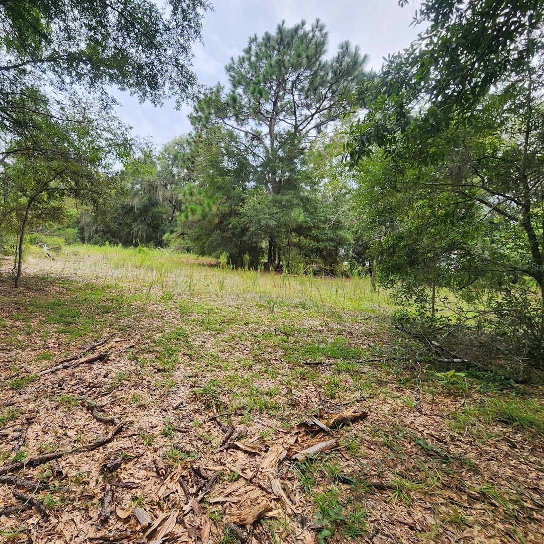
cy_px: 267
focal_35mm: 16
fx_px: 284
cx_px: 197
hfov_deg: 85.4
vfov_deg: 87.4
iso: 50
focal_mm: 2.2
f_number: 2.2
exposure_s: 1/560
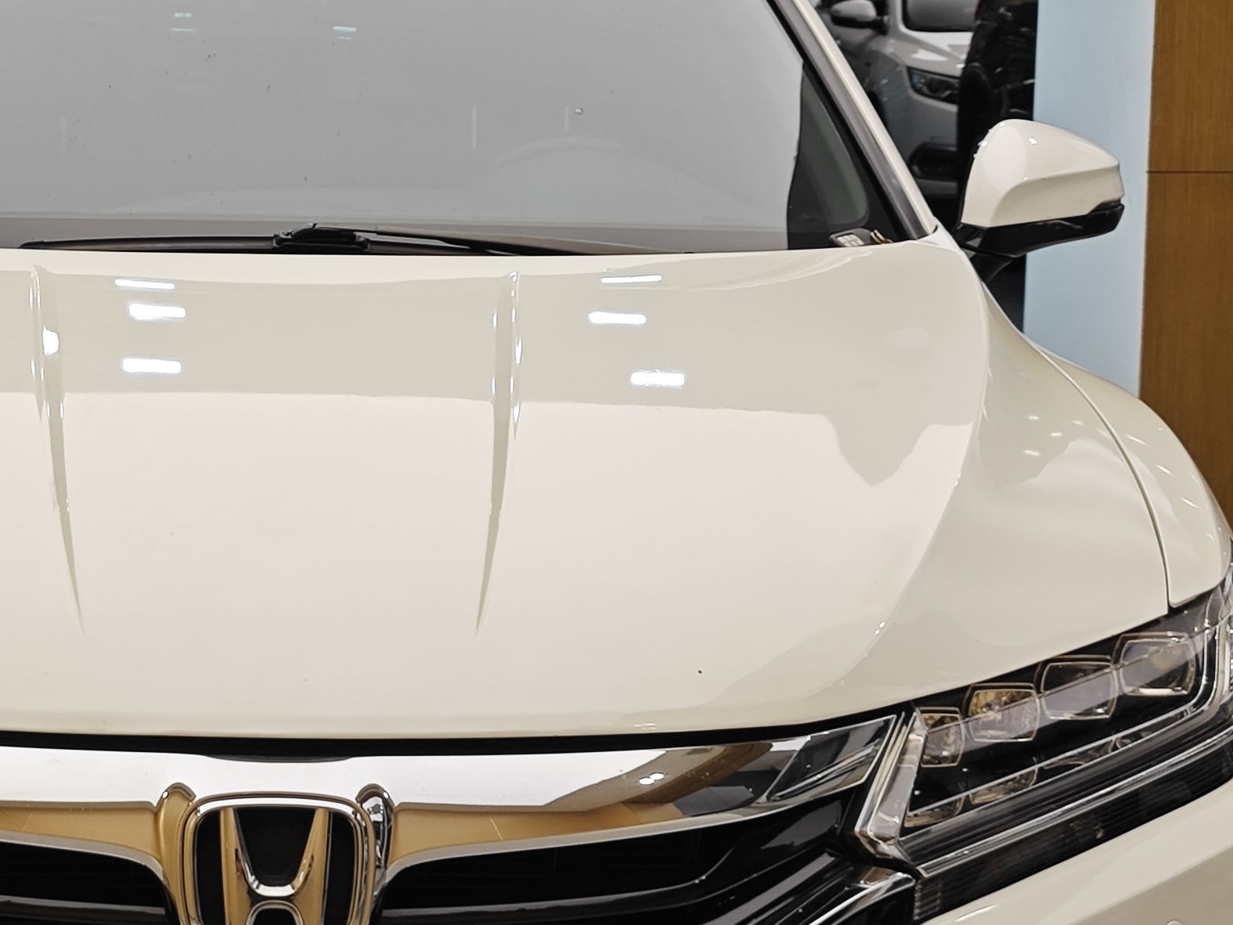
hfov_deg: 21.3
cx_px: 271
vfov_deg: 16.2
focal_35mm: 91
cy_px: 453
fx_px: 3242
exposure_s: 1/100
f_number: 1.9
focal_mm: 8.7
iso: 80
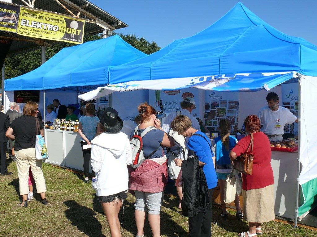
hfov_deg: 52.6
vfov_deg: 40.7
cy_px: 118
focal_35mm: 35
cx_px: 158
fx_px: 321
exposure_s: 1/500
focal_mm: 7.4
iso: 100
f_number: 6.3
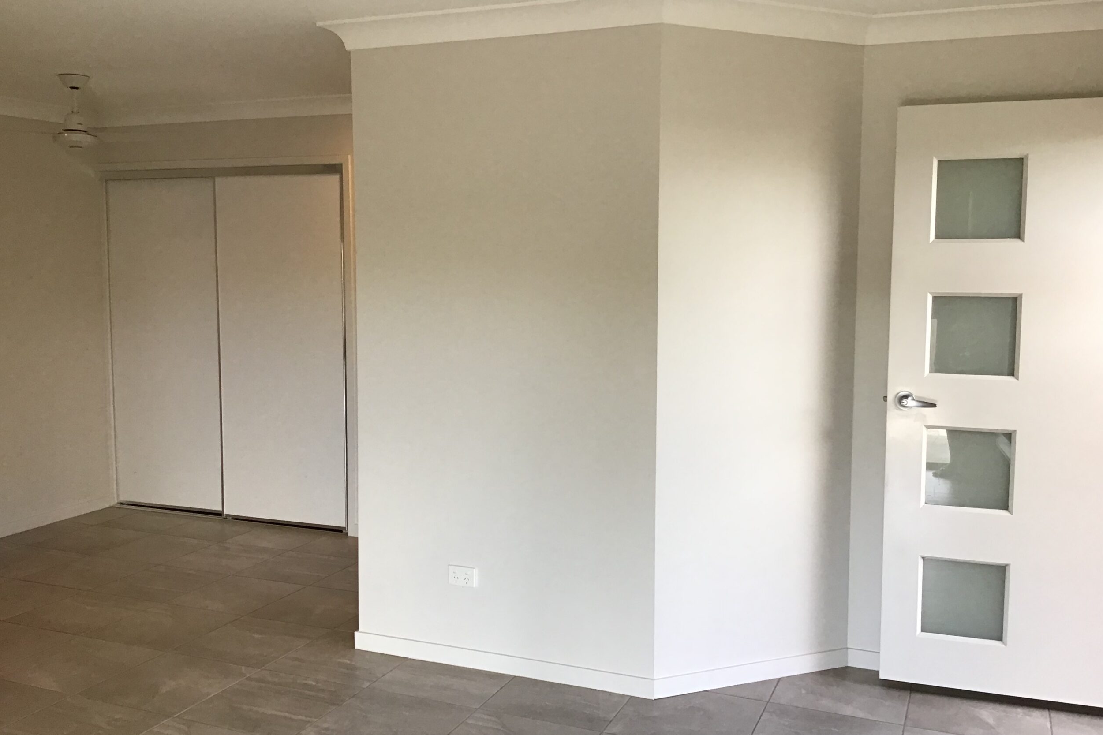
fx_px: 1011
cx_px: 564
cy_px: 360
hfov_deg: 57.2
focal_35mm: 33
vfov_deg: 40.0
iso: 25
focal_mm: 3.3
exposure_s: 1/33
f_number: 2.4
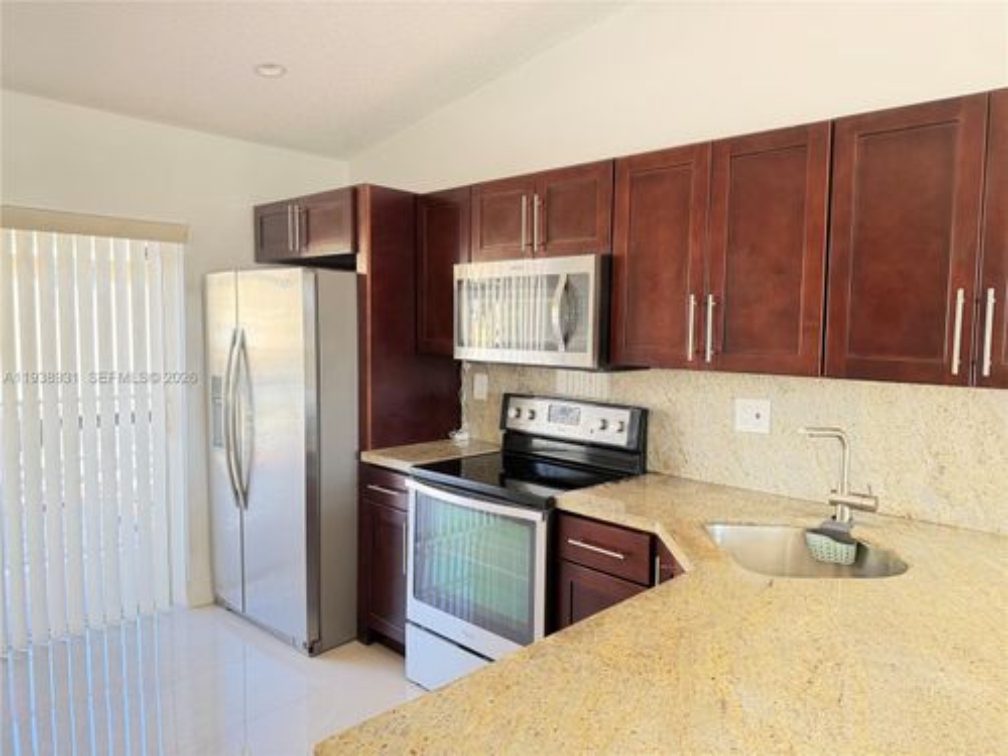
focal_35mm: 24
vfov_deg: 56.8
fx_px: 699
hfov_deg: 71.6
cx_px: 504
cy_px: 378
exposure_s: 1/60
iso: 320
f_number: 1.78
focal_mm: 6.76
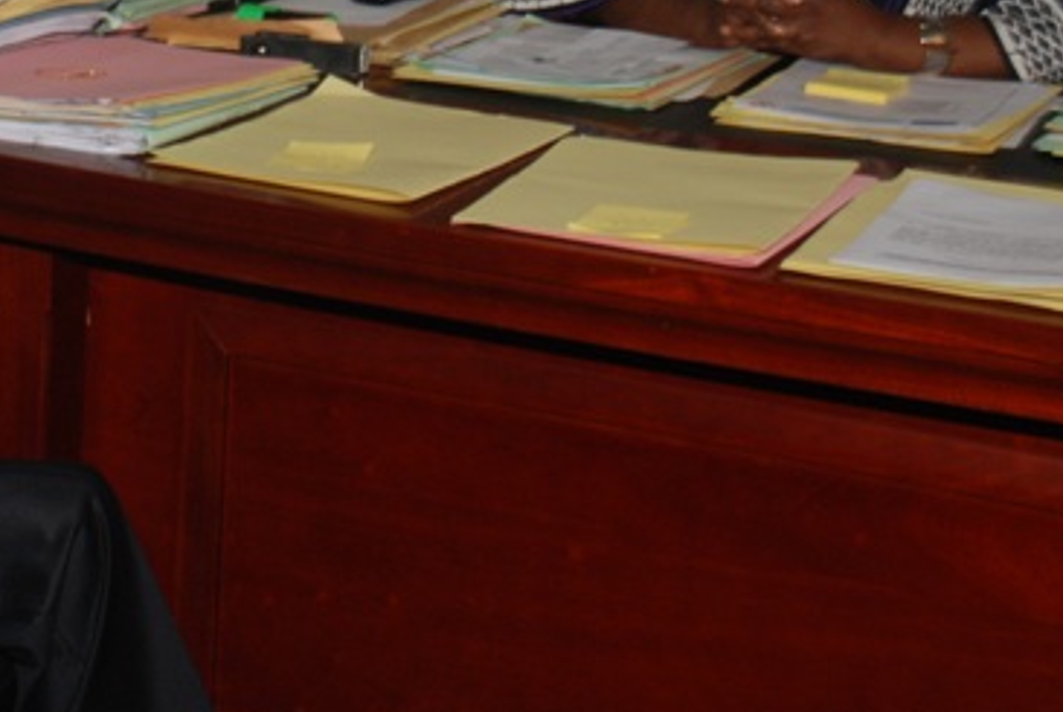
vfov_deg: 12.7
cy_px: 17
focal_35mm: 107
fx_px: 3164
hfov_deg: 18.8
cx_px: 147
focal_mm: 35
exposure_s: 1/60
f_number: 5.6
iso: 400
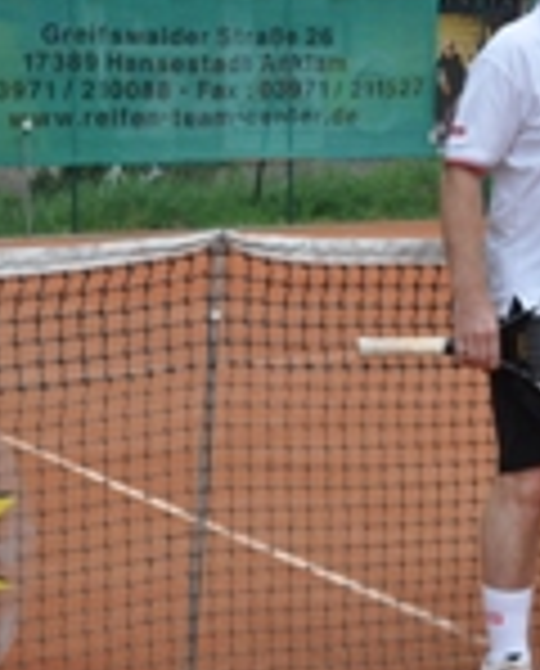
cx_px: 414
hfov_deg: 14.6
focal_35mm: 105
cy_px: 198
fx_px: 2097
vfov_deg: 18.1
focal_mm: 25
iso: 200
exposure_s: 1/200
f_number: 7.1
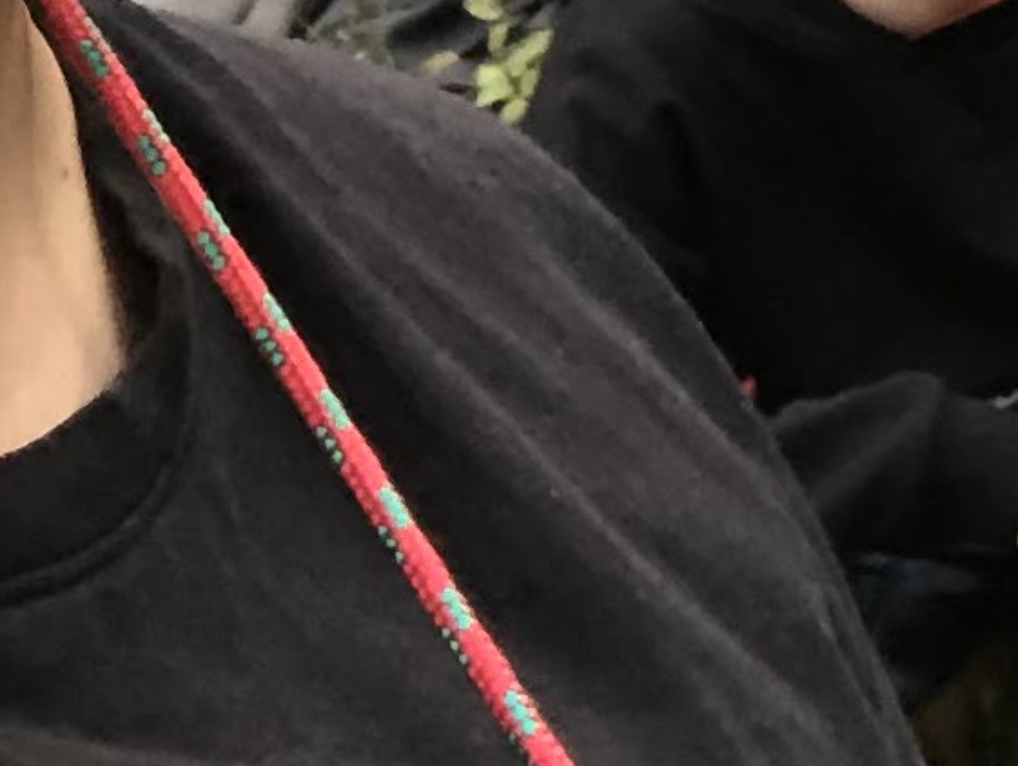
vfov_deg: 8.2
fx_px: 5181
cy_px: -604
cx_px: 2074
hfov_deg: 10.3
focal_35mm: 176
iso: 125
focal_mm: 2.87
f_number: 2.2
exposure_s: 1/120
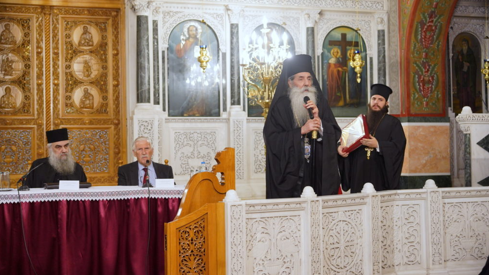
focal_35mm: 54
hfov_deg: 38.5
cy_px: 124
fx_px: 700
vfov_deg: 22.2
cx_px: 245
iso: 2000
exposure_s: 1/160
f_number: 3.2
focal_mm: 50.9
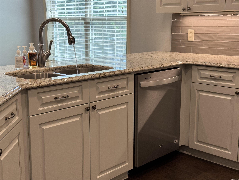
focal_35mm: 48
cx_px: 120
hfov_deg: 39.7
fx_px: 331
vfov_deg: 30.3
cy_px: 90
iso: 100
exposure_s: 1/120
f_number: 1.78
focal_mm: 6.76
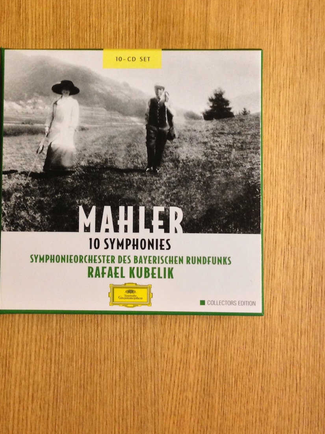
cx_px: 136
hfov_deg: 30.2
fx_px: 601
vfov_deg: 39.5
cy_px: 181
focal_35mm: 48
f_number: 2.4
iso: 200
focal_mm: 4.13
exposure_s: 1/20
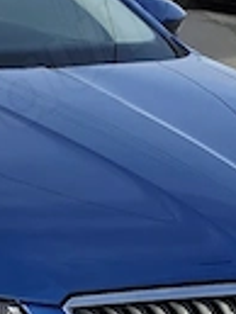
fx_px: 1615
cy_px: 117
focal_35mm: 178
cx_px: -158
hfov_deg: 8.1
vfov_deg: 11.1
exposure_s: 1/2657
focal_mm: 6.3
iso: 80
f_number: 1.7
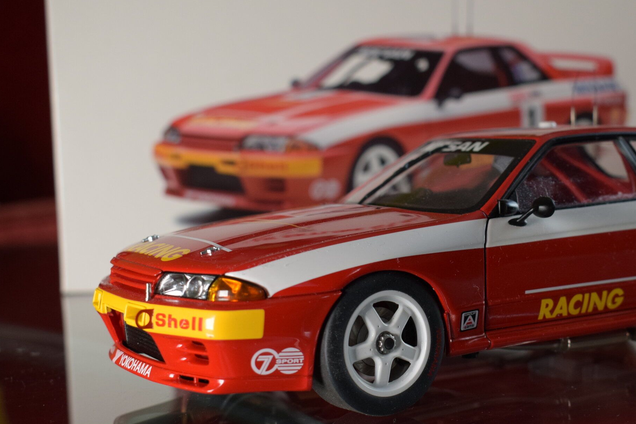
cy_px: 264
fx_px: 1125
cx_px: 422
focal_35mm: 64
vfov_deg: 21.3
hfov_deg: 31.3
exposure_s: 1/80
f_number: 6.3
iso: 800
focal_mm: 31
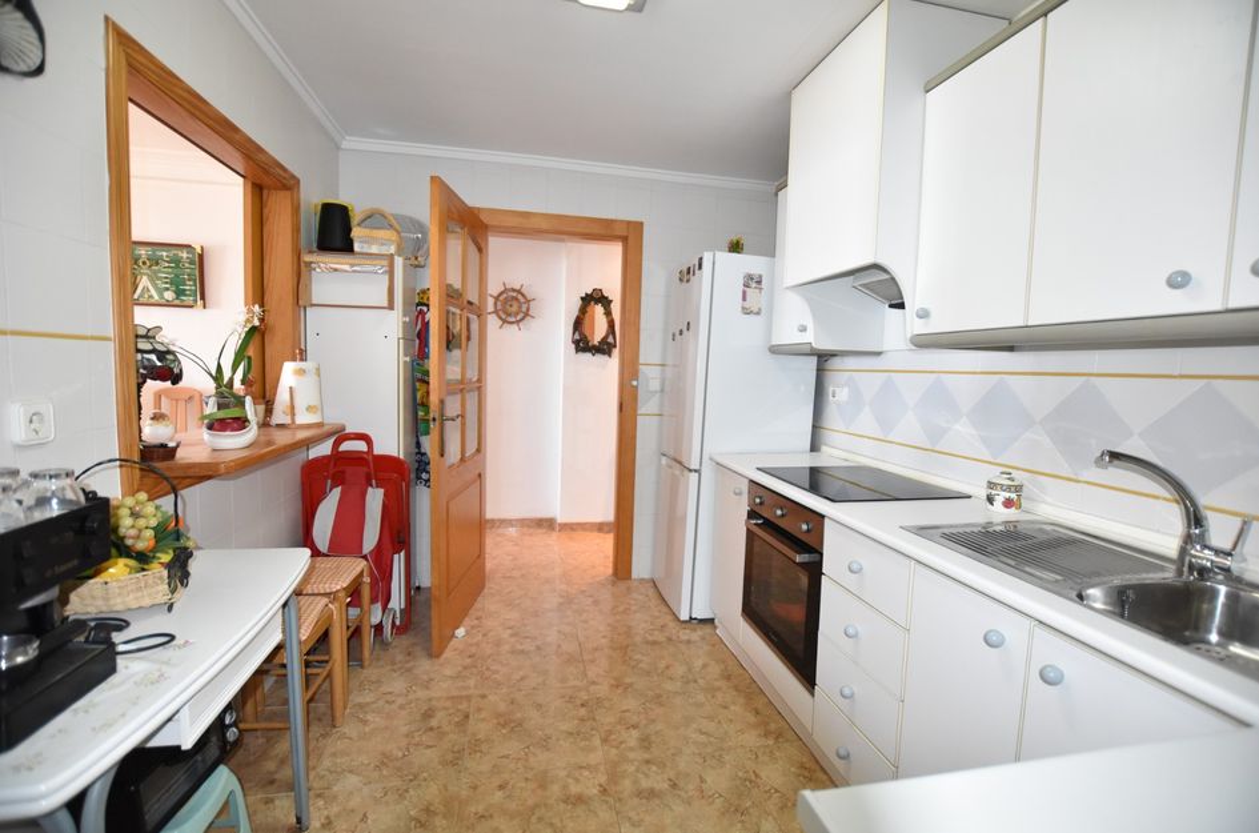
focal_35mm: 15
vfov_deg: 77.0
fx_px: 523
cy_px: 416
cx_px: 630
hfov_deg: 100.5
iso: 2000
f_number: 3.5
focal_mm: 10
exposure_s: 1/200
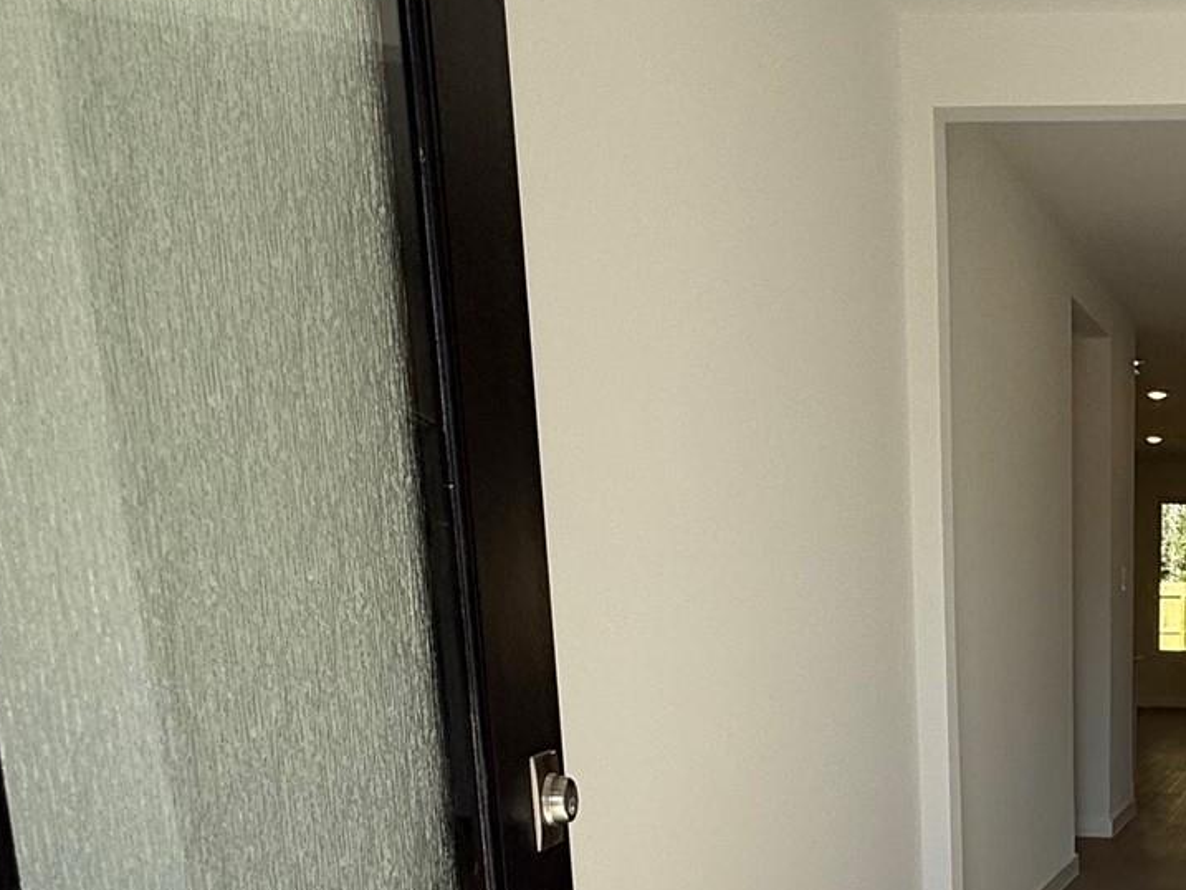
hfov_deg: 40.3
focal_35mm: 40
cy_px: 875
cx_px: 1219
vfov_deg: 33.2
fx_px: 1371
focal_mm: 2.22
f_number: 2.2
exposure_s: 1/479
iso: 64
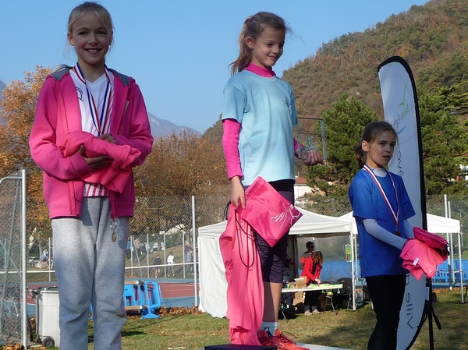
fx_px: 729
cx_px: 234
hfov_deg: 35.6
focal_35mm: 54
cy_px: 175
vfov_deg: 27.0
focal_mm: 5.3
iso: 100
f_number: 3.5
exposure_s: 1/640
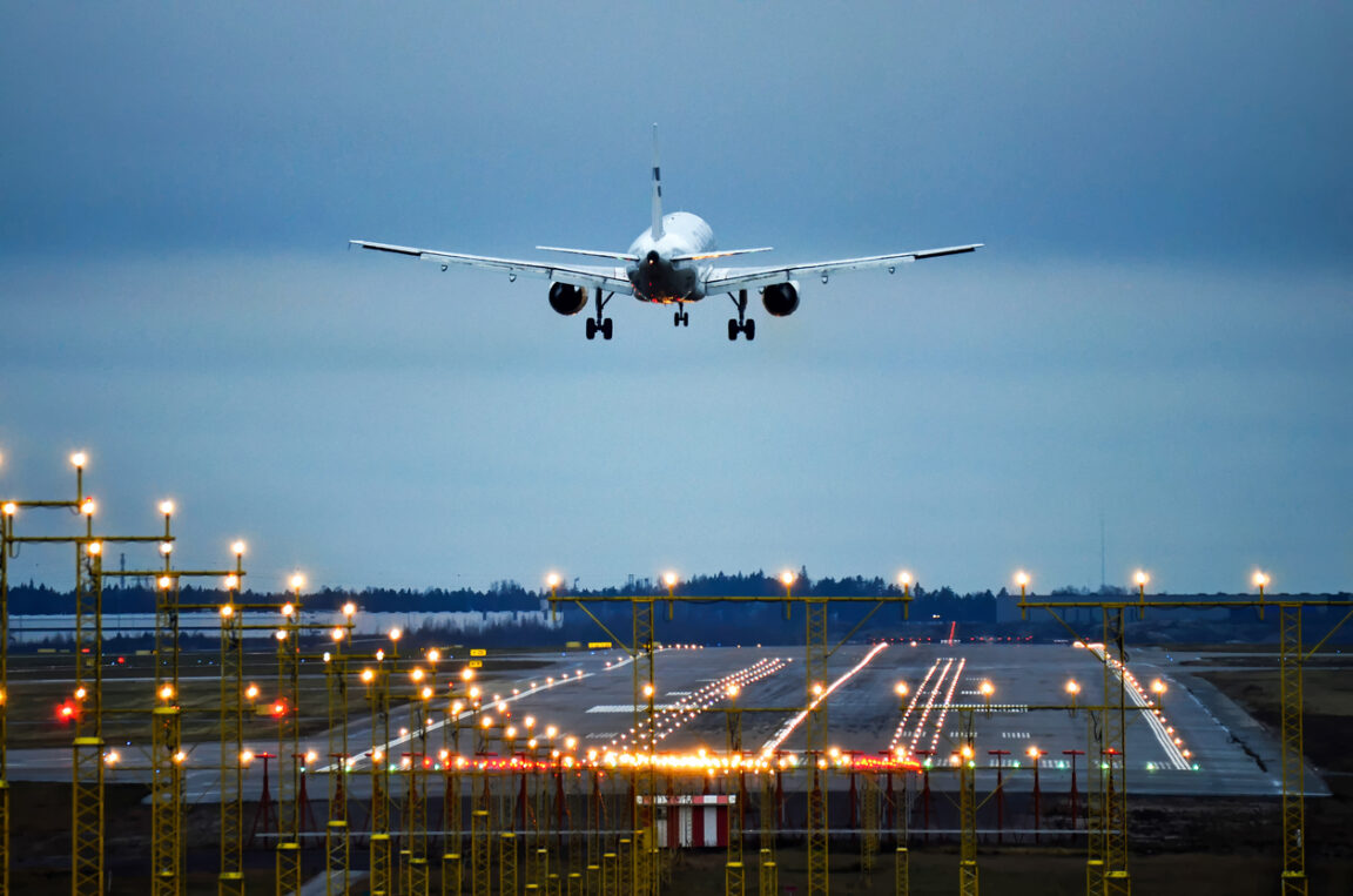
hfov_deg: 4.6
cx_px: 676
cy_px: 448
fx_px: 16877
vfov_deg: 3.0
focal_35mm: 450
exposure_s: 1/160
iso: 400
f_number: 5.6
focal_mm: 300
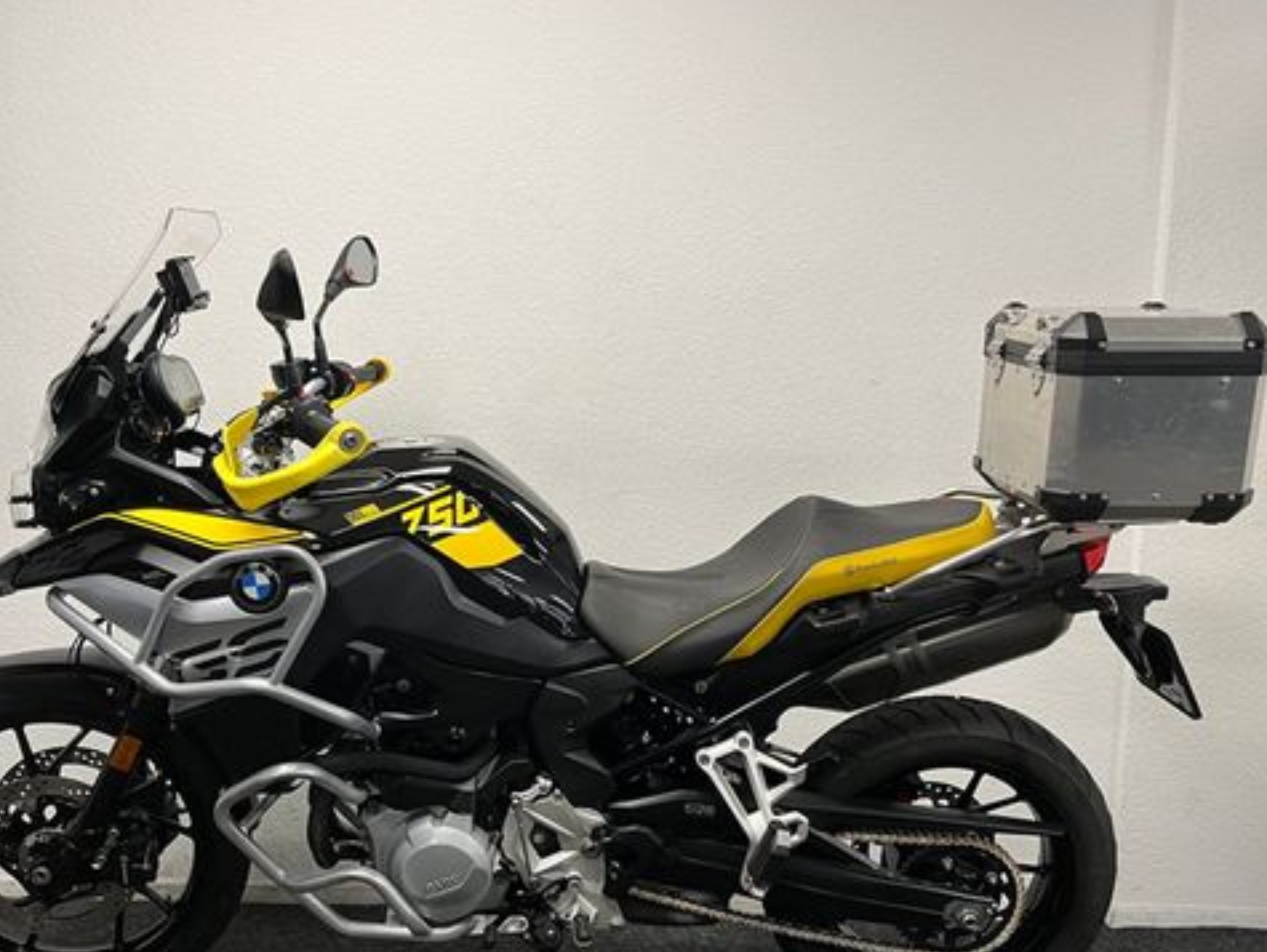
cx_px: 555
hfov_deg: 52.5
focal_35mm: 35
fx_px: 1282
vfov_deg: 40.6
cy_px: 571
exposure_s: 1/50
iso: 80
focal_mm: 5.1
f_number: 1.6
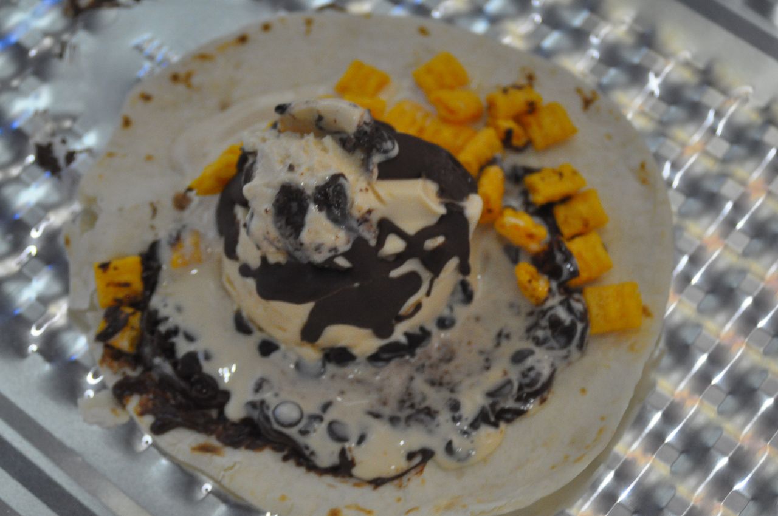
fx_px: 1943
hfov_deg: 22.6
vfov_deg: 15.1
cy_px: 258
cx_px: 389
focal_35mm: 90
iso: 1600
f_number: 4.8
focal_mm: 60
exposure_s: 1/100
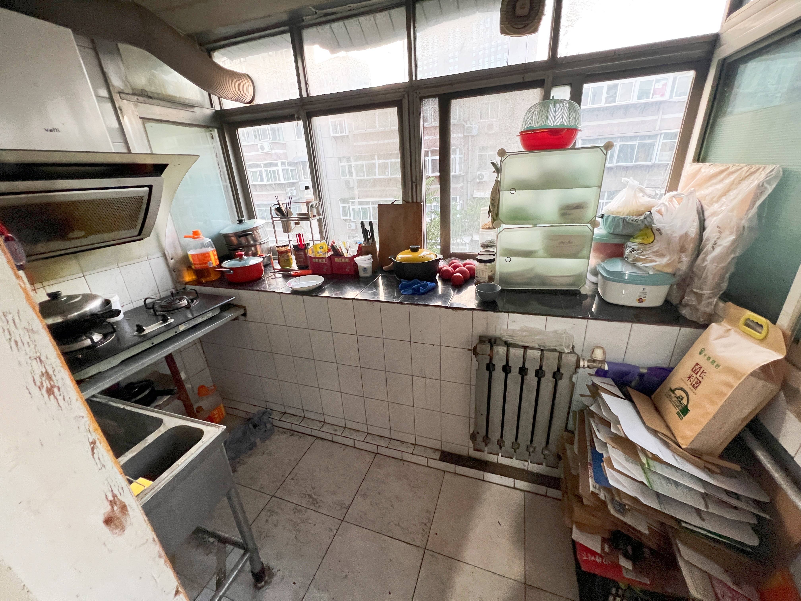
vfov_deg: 89.9
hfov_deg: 106.2
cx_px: 400
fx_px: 301
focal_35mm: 13
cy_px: 300
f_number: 1.8
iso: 400
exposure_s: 1/60
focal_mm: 1.57
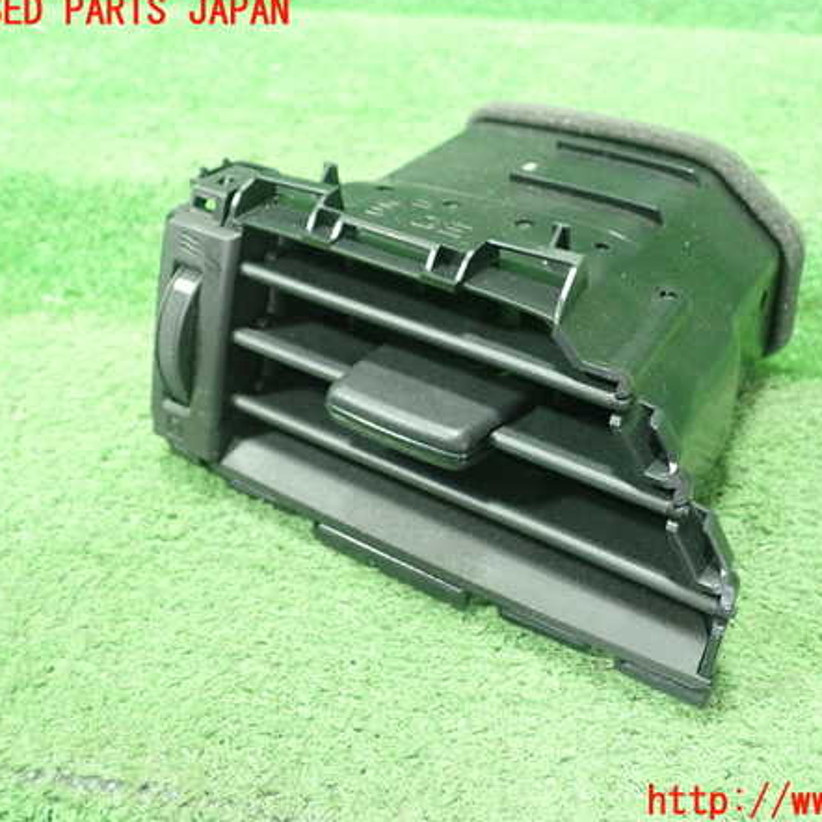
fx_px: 967
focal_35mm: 36
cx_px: 510
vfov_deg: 46.0
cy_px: 407
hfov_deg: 45.7
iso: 800
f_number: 2.3
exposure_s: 1/80
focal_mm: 5.5
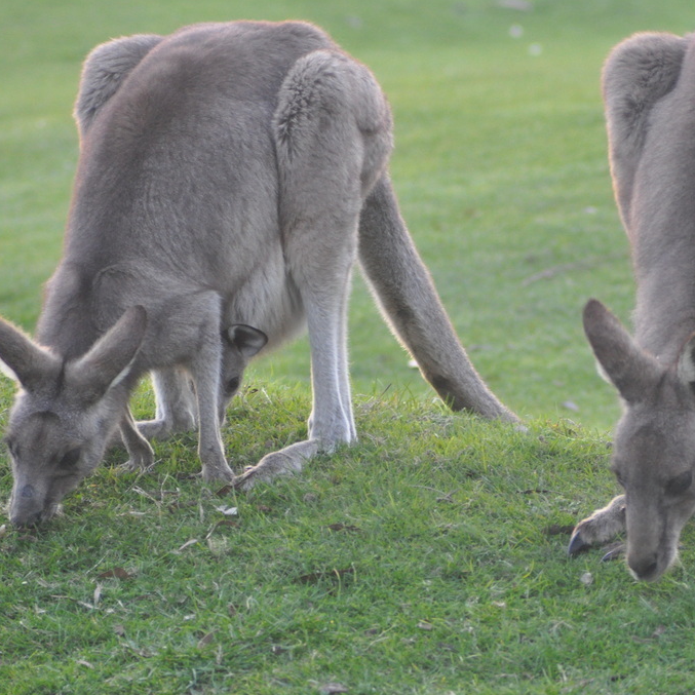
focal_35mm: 385
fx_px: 8745
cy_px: 348
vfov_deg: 4.6
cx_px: 433
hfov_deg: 4.6
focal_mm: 200
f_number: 5.6
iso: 1600
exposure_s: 1/160
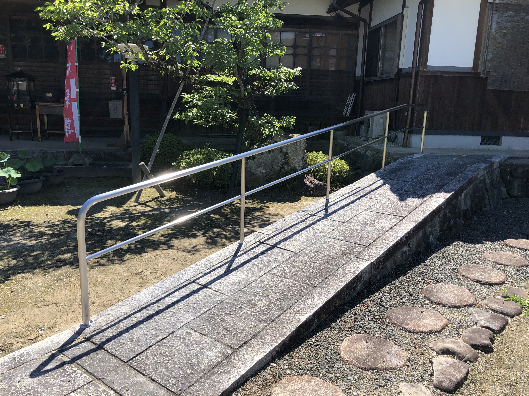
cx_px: 264
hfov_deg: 63.4
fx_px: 428
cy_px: 198
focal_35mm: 28
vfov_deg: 49.7
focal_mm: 3.99
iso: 20
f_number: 1.8
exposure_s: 1/1056
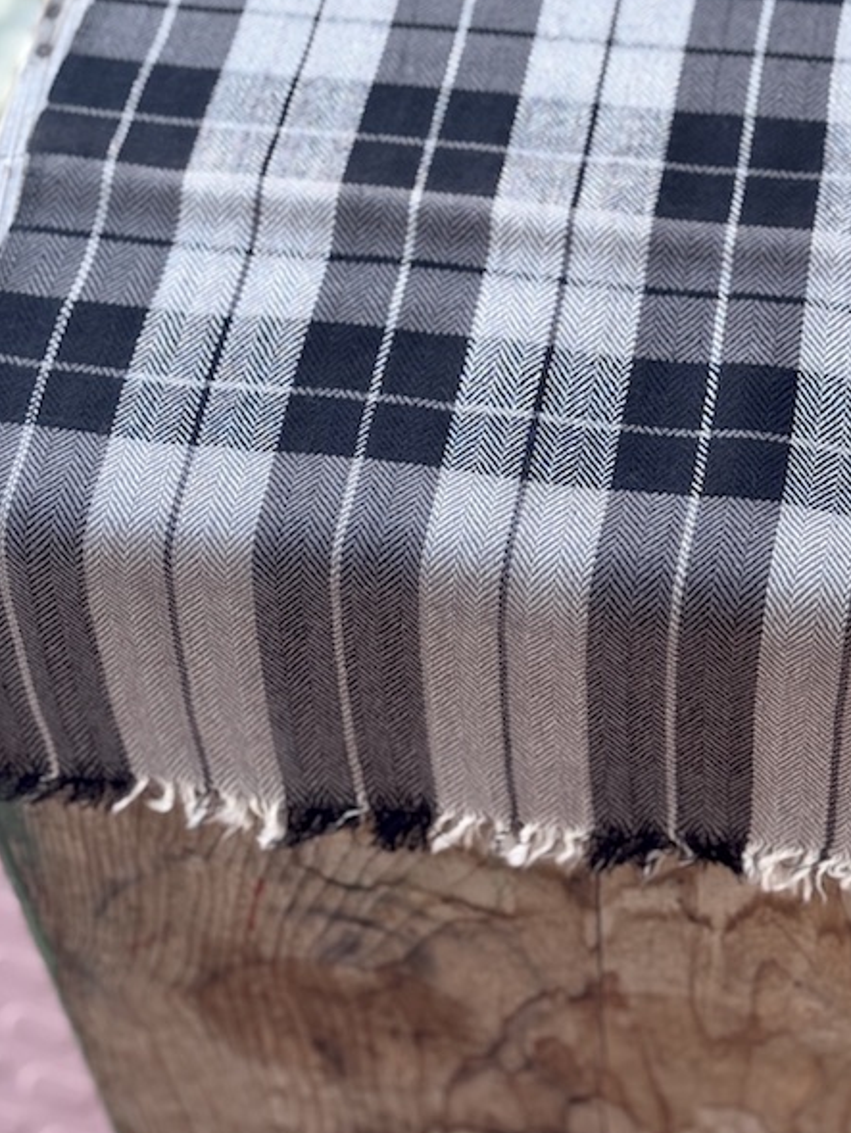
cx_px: 529
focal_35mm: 81
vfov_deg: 23.8
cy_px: 275
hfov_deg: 18.2
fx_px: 2653
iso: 64
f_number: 1.78
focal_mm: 6.76
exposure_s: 1/169
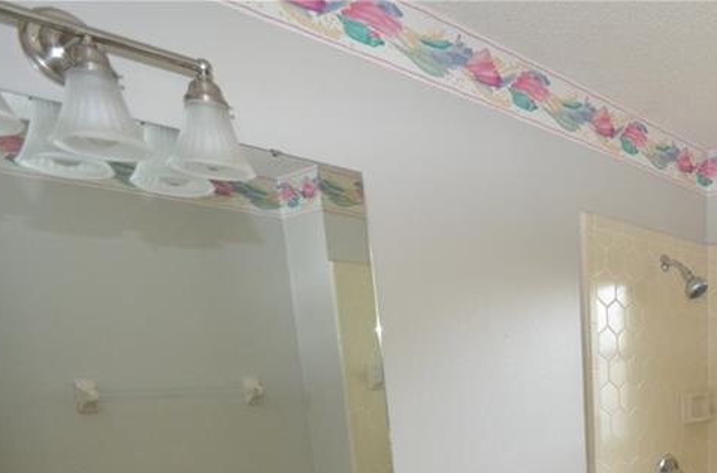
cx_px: 648
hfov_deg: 51.7
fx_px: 635
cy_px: 504
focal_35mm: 32
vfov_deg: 35.7
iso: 1100
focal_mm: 10
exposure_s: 1/60
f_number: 4
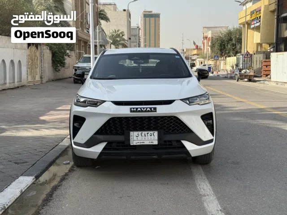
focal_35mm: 48
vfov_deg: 30.3
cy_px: 108
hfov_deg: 39.7
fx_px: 398
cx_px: 144
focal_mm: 6.76
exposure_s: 1/3378
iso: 100
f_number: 1.78
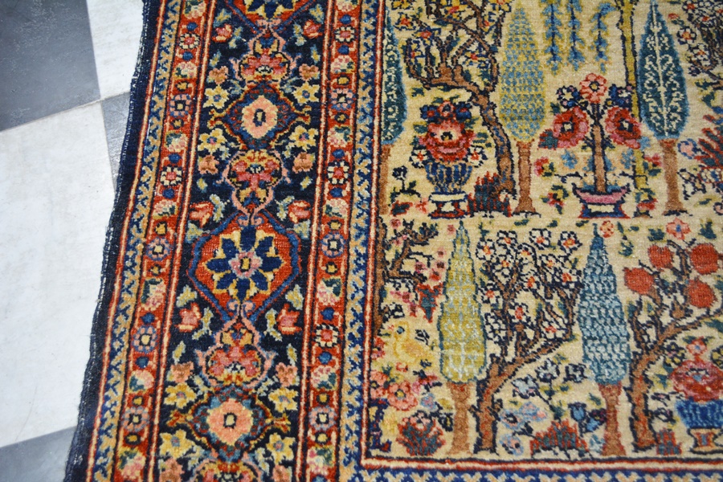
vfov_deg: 36.9
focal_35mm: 36
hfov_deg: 53.1
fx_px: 723
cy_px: 241
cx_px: 362
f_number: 4
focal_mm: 24
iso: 800
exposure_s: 1/60
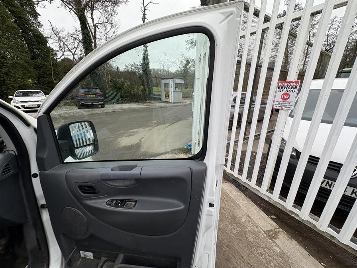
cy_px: 134
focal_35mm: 14
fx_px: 144
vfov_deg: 85.7
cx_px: 178
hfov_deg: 102.1
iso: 40
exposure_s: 1/282
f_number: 2.2
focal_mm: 2.22
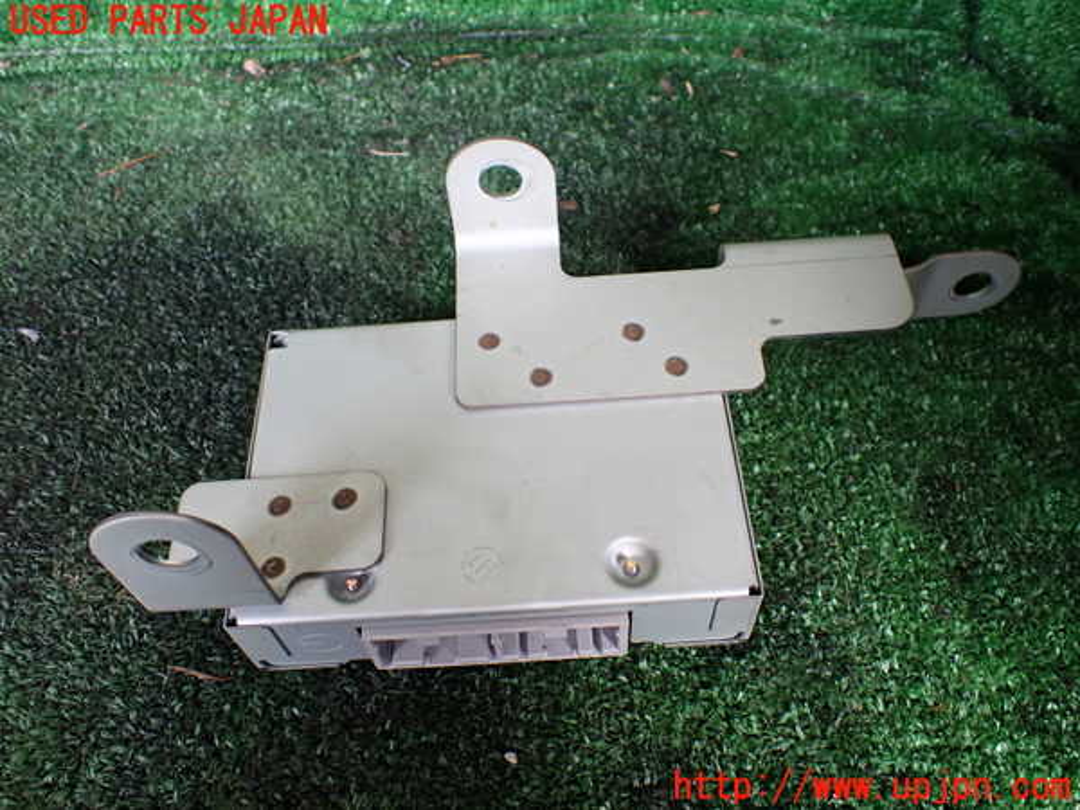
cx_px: 540
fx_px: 936
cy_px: 405
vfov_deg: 46.8
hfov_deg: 60.0
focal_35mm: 30
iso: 250
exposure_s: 1/125
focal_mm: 5.4
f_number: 2.3
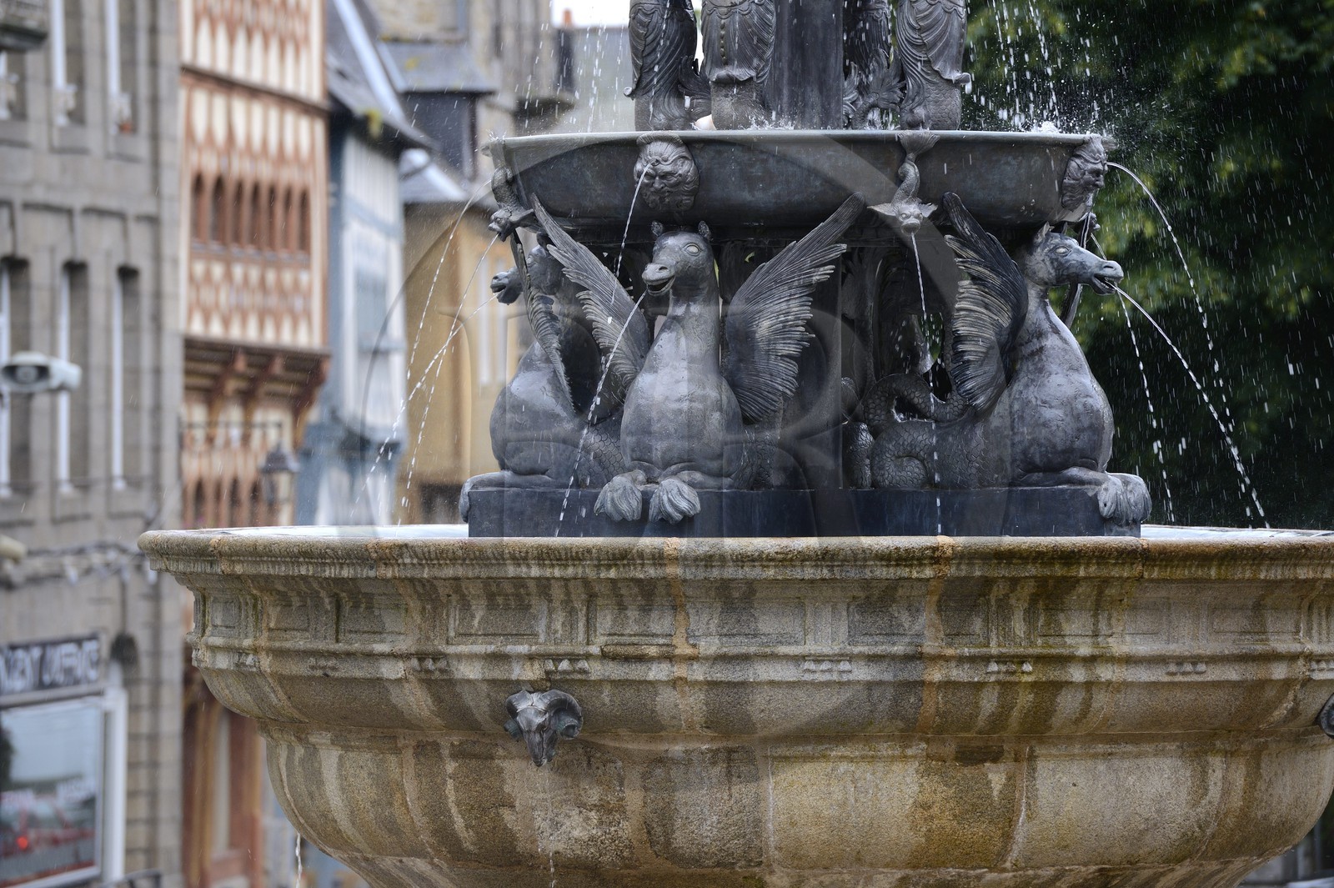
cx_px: 667
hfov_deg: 10.3
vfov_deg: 6.9
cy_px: 444
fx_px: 7407
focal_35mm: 200
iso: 400
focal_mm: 200
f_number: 7.1
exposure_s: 1/200
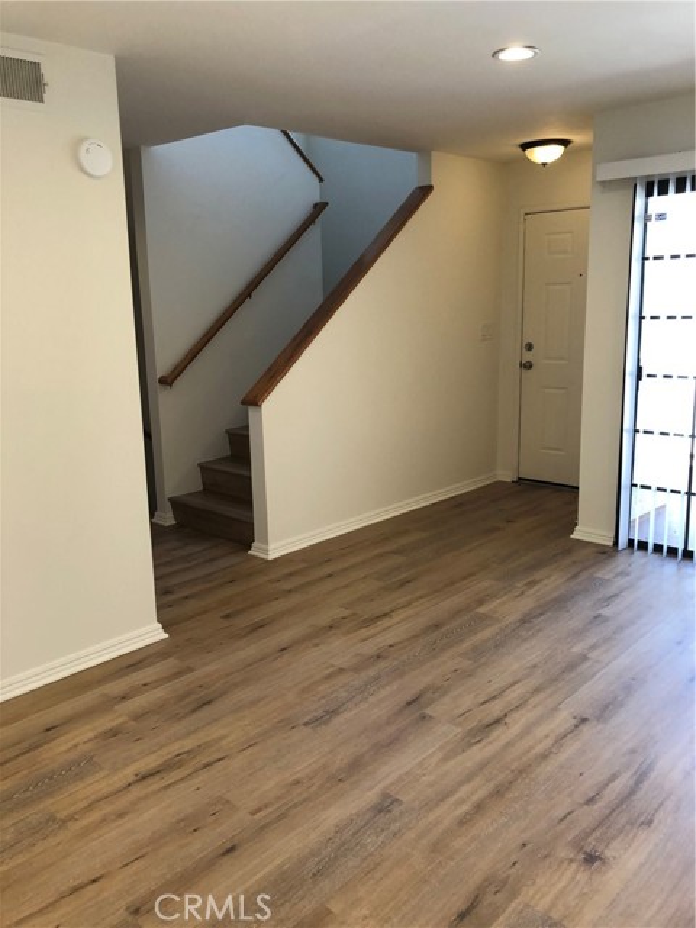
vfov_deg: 63.4
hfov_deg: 49.7
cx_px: 348
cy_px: 464
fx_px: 751
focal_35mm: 28
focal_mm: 3.99
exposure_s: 1/30
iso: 25
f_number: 1.8
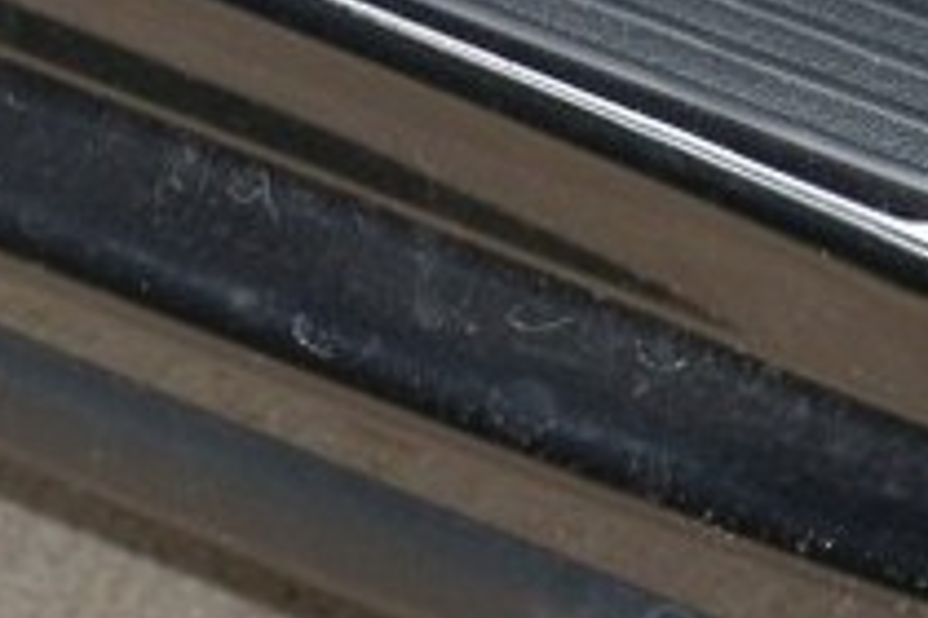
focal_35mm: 359
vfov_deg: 3.8
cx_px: 150
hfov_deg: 5.7
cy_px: -296
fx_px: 9253
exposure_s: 1/160
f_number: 3.6
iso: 125
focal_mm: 23.9
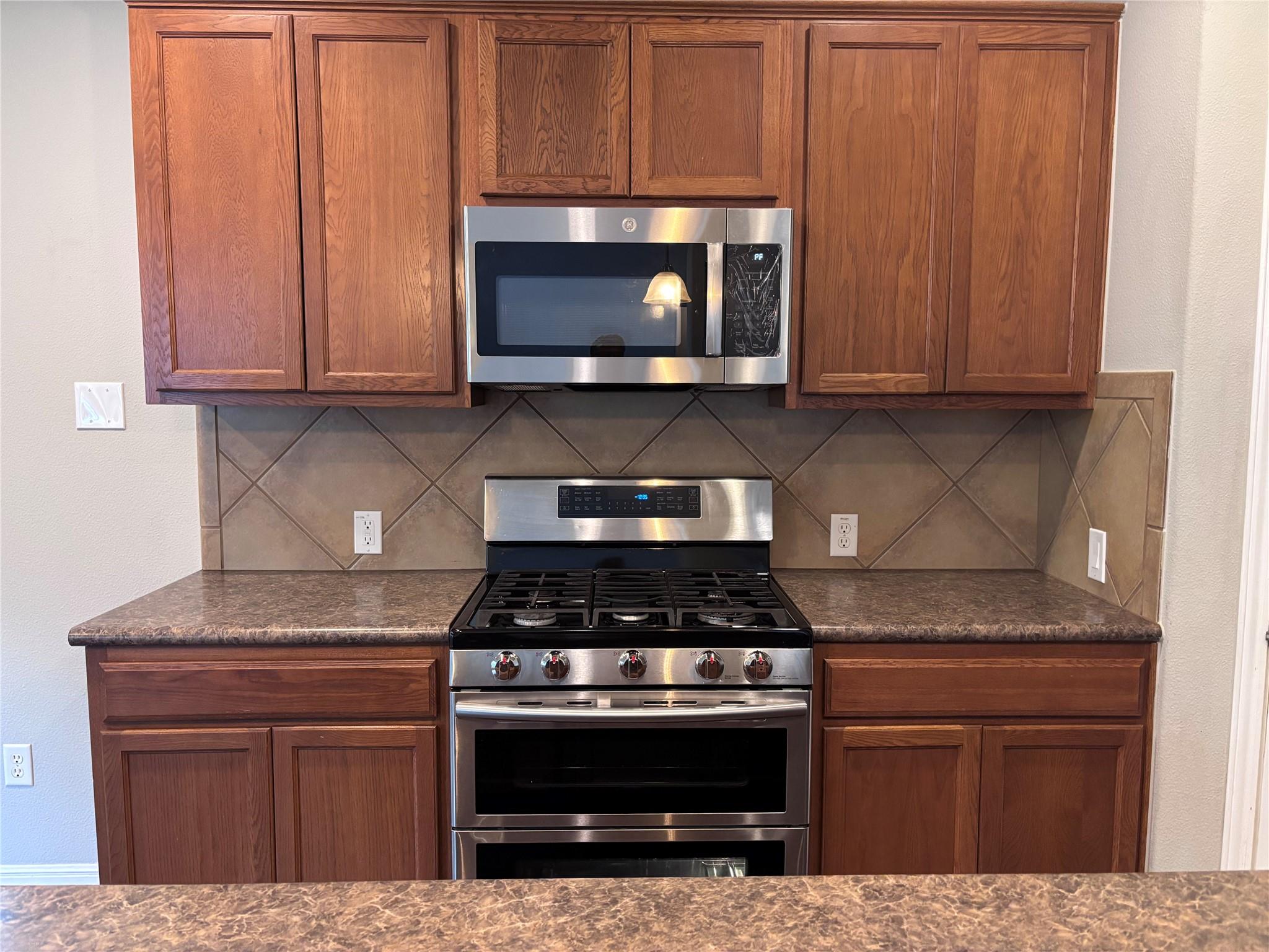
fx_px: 953
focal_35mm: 26
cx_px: 634
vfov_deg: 53.1
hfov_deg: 67.3
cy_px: 476
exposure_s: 1/60
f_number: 1.6
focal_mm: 5.96
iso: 500
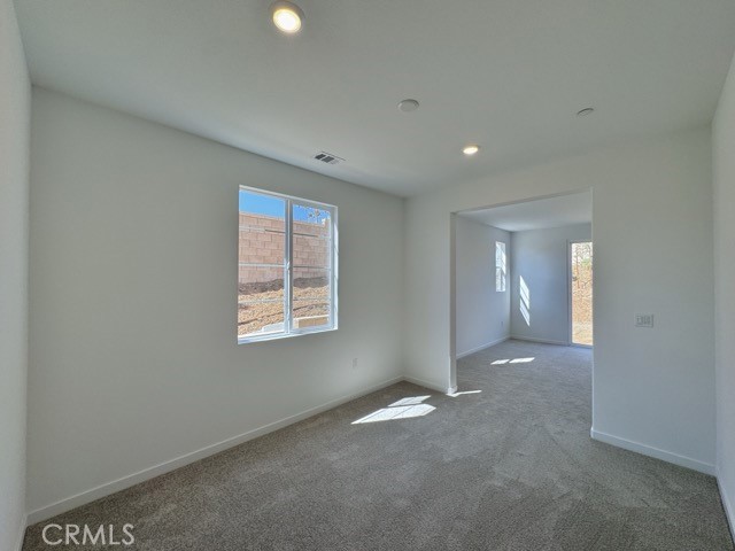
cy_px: 276
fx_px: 297
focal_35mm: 14
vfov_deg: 85.7
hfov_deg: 102.1
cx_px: 368
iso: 40
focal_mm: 2.22
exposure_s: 1/177
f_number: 2.2
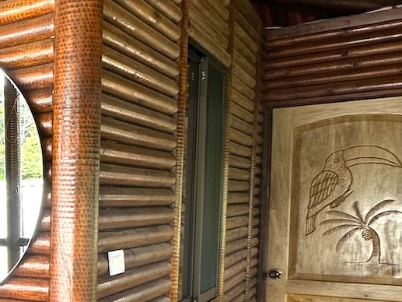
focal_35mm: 52
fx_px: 604
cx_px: -215
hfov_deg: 26.0
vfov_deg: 27.4
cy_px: 249
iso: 50
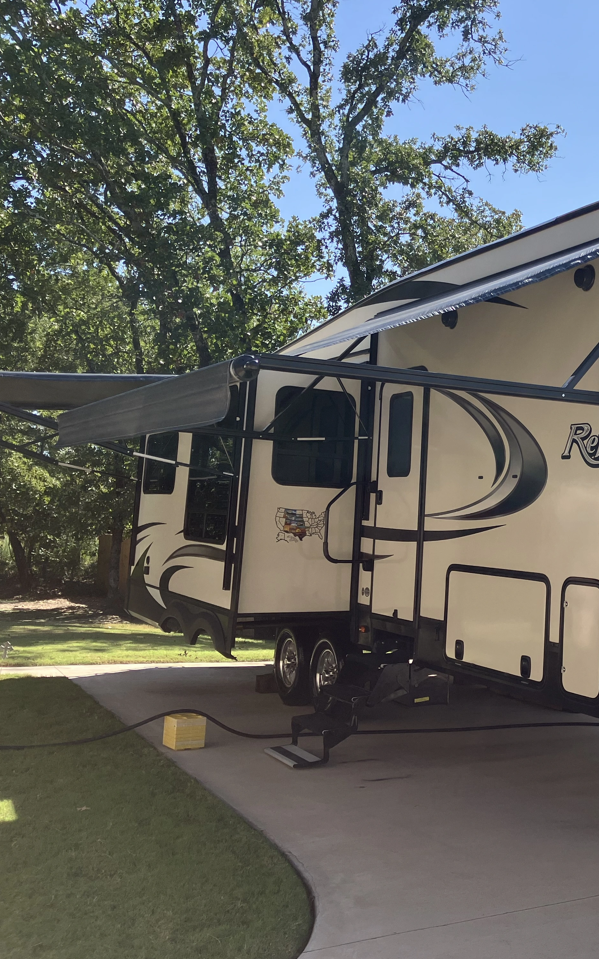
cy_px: 483
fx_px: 1045
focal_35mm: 40
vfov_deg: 49.3
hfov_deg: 30.0
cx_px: 588
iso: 32
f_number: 1.8
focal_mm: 3.99
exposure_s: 1/1156
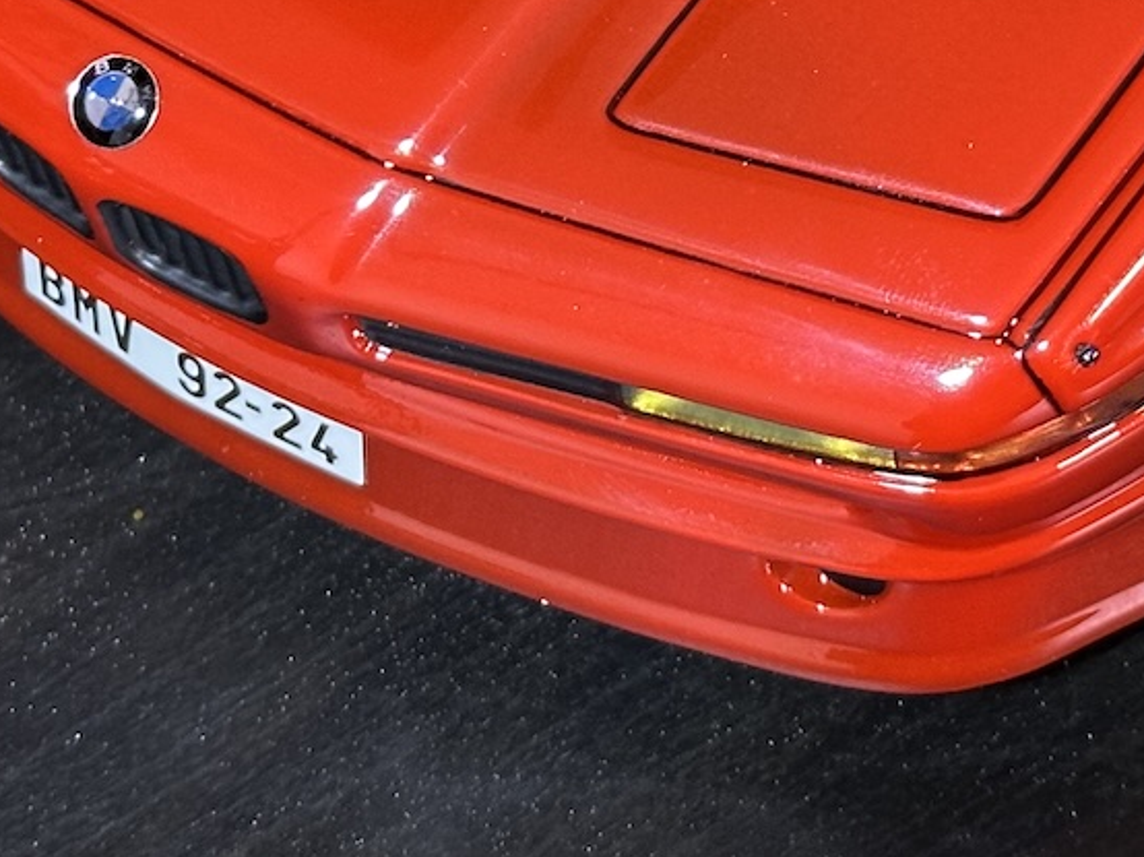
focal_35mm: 130
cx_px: 760
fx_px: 4294
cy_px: -170
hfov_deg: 15.1
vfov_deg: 11.2
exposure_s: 1/33
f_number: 1.78
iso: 250
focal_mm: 6.86
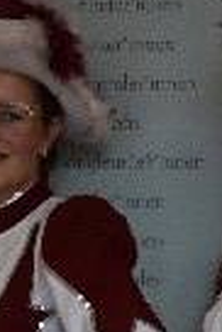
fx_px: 2436
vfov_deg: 7.6
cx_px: 585
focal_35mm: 264
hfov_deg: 5.0
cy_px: 507
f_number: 4.5
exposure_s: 1/80
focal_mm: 24
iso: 400
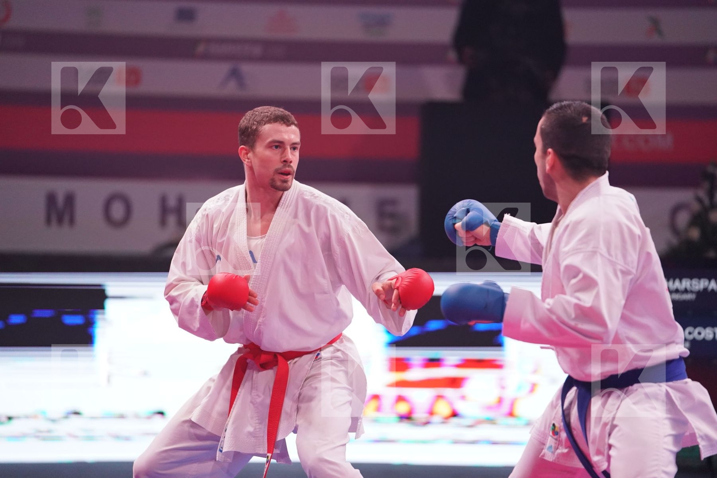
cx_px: 358
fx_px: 3983
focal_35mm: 200
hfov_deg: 10.3
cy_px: 239
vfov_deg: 6.9
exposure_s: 1/1000
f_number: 2.8
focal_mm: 200
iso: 4000
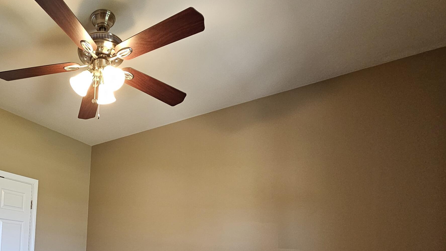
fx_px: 284
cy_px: 243
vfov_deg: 42.1
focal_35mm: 24
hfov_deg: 69.6
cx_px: 95
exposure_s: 1/60
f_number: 2.2
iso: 160
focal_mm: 2.2
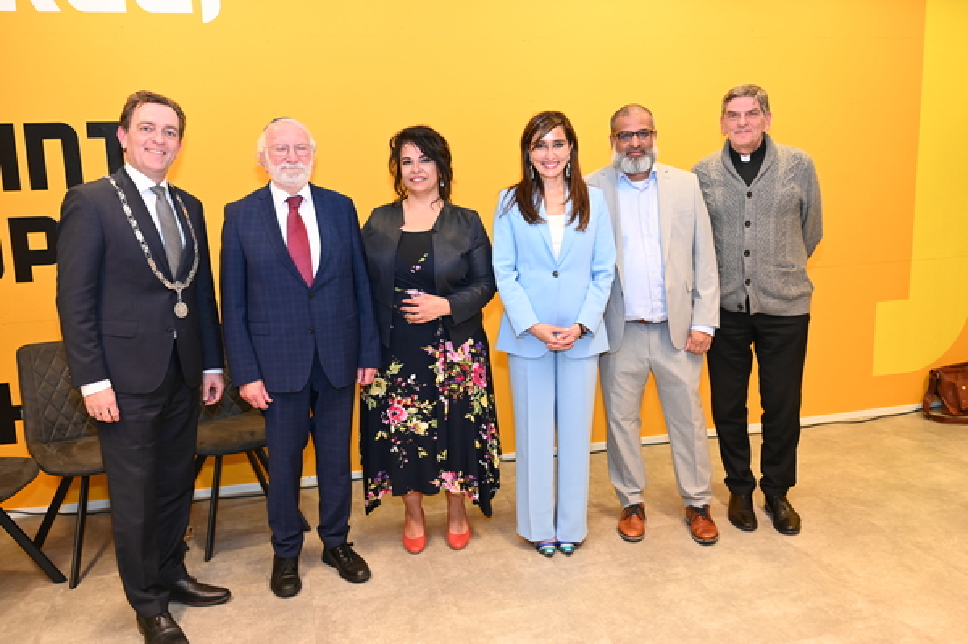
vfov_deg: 42.3
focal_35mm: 31
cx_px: 484
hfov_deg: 60.3
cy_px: 322
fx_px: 833
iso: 2500
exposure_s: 1/80
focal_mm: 31
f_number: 4.5
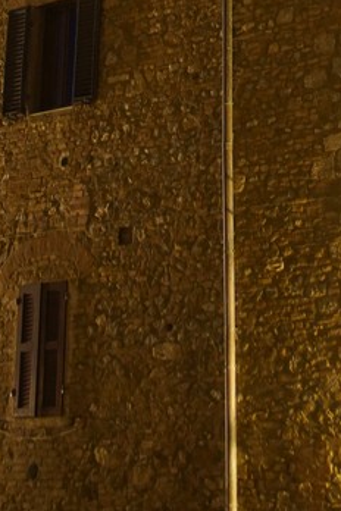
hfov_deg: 13.7
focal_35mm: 100
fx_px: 1421
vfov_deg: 17.8
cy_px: -297
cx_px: 185
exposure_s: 1/15
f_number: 2.8
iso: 3200
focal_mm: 29
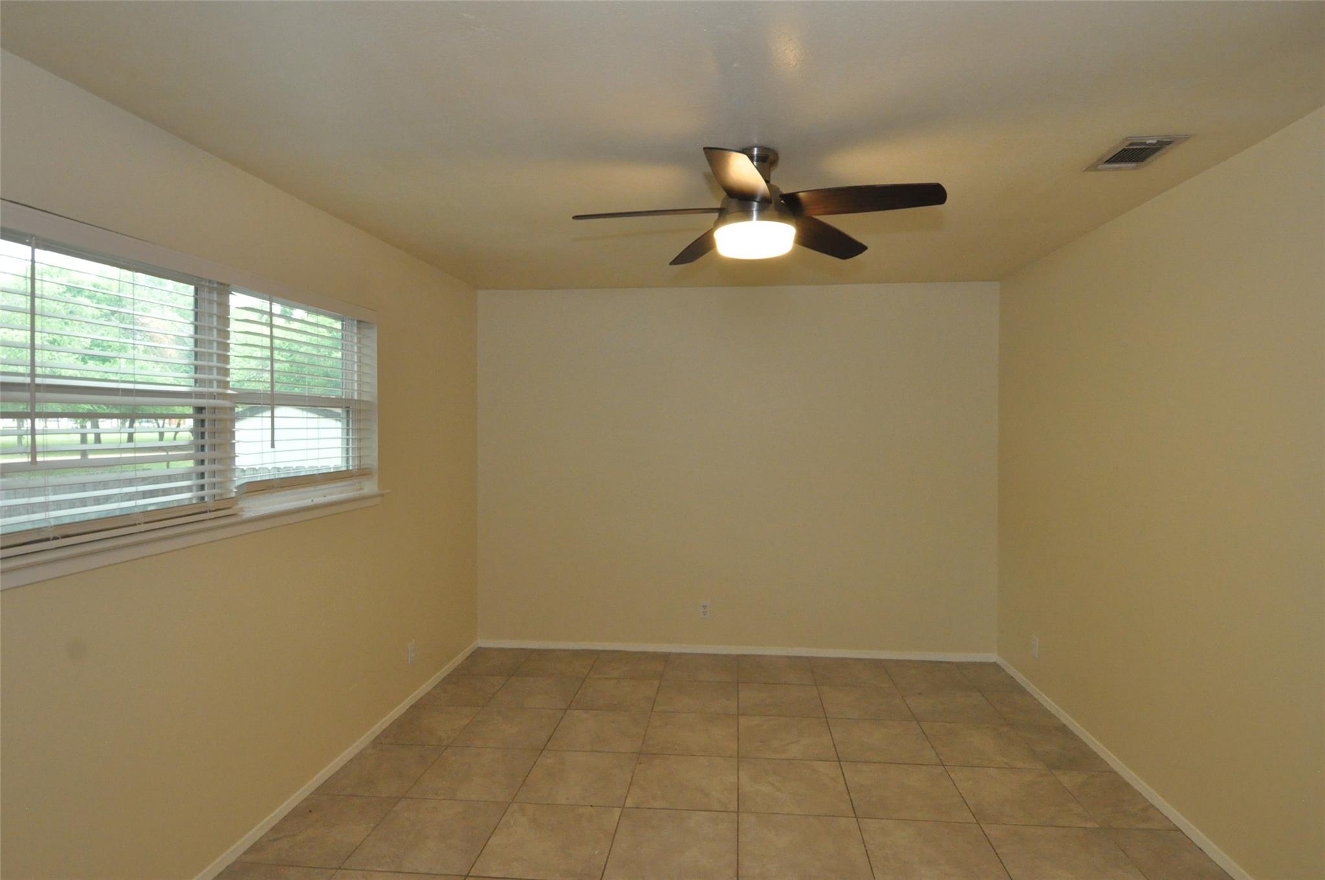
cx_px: 662
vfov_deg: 67.2
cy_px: 440
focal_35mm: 18
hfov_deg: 90.1
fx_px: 662
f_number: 7.1
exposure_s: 1/80
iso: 2000
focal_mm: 12
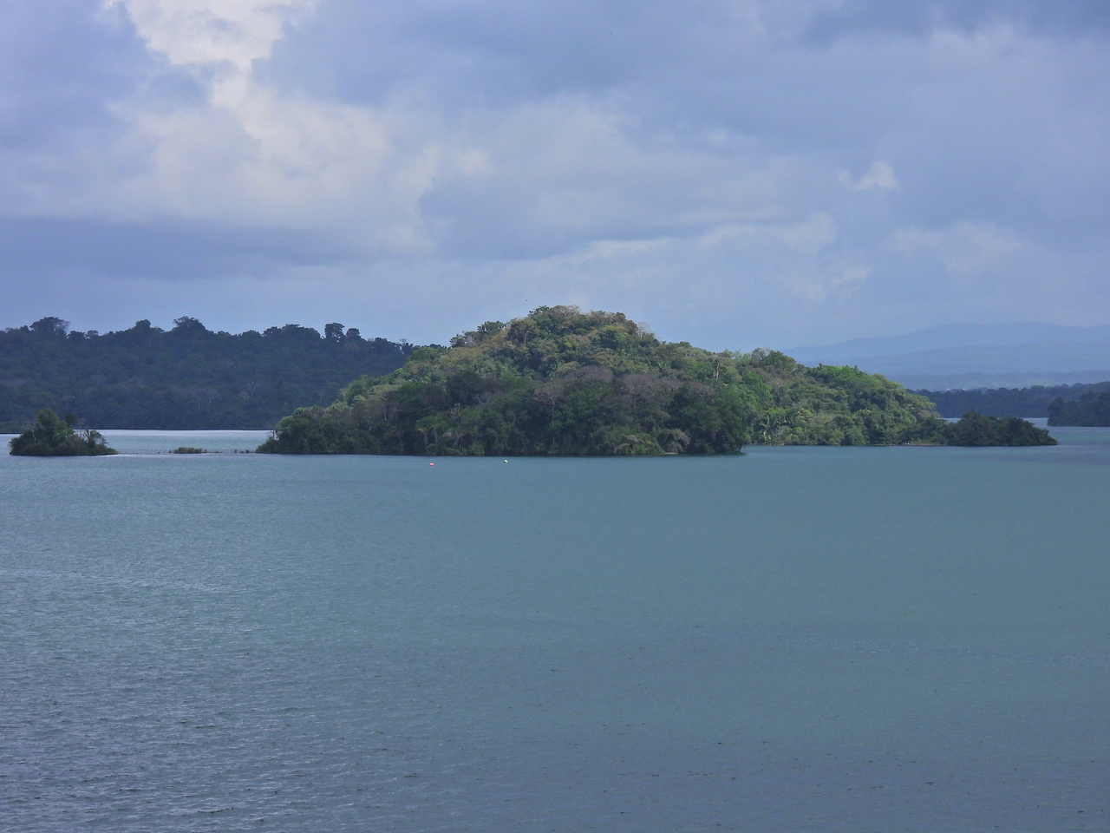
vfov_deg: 11.9
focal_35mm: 125
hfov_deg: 15.8
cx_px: 555
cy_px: 416
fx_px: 4008
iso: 100
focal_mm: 22.3
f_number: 4.5
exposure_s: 1/1600
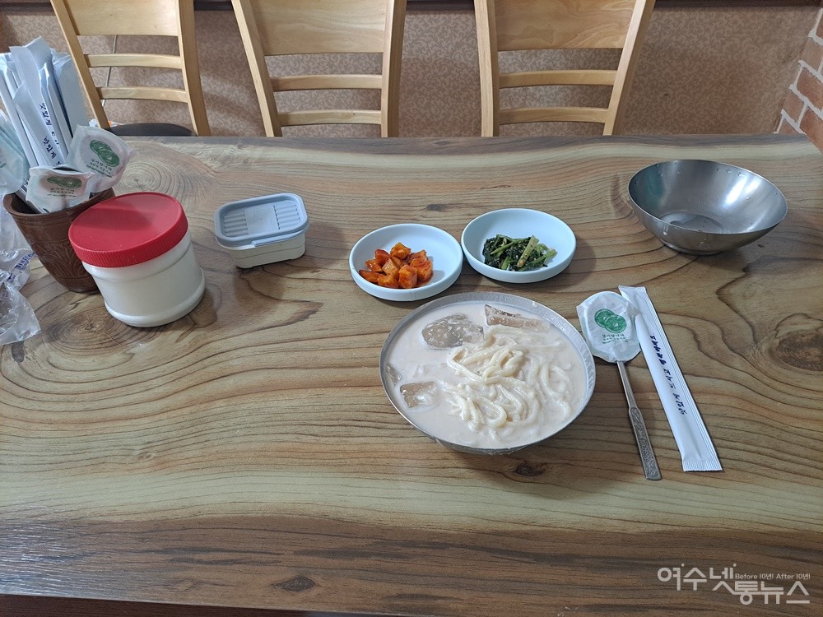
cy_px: 308
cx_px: 412
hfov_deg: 71.6
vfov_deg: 56.8
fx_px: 571
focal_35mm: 24
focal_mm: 5.23
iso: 250
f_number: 1.8
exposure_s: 1/60
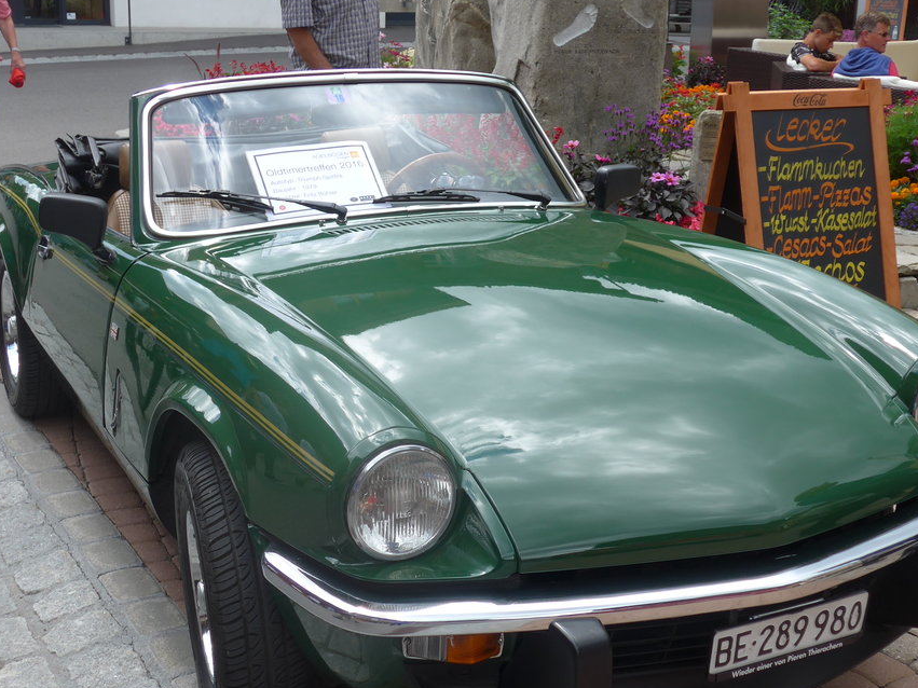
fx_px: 1458
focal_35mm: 55
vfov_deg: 26.6
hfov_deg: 34.9
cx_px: 480
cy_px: 348
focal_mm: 8
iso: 80
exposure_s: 1/500
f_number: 2.8
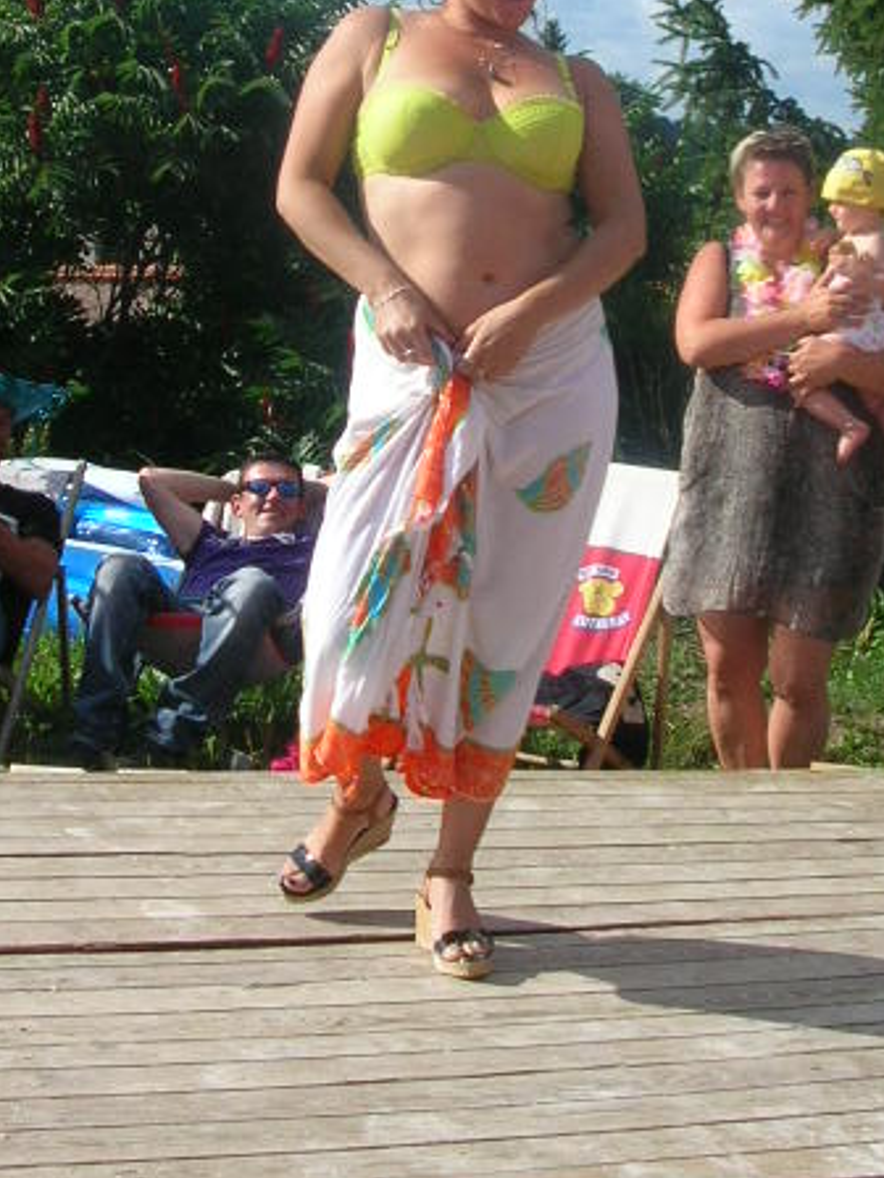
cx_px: 516
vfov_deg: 24.1
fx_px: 2724
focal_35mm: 80
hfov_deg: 18.4
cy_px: 281
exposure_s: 1/278
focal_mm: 5.8
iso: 50
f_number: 5.6
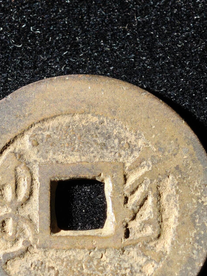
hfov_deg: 9.2
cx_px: 80
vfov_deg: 12.2
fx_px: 1292
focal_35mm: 162
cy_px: 192
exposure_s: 1/103
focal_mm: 9
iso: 320
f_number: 2
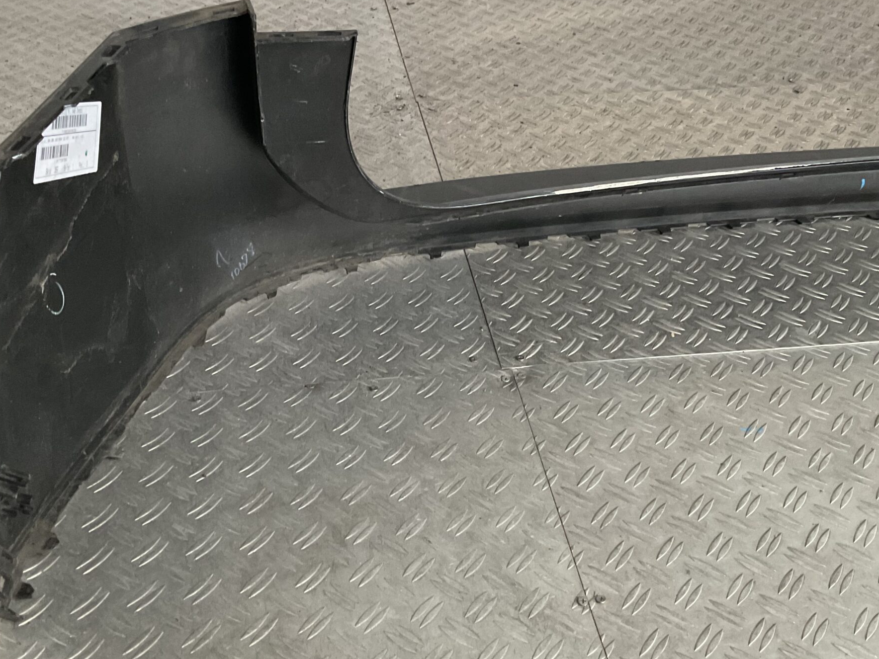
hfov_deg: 44.8
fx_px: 1067
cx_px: 431
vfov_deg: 34.3
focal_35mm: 42
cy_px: 367
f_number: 1.8
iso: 250
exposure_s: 1/40
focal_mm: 3
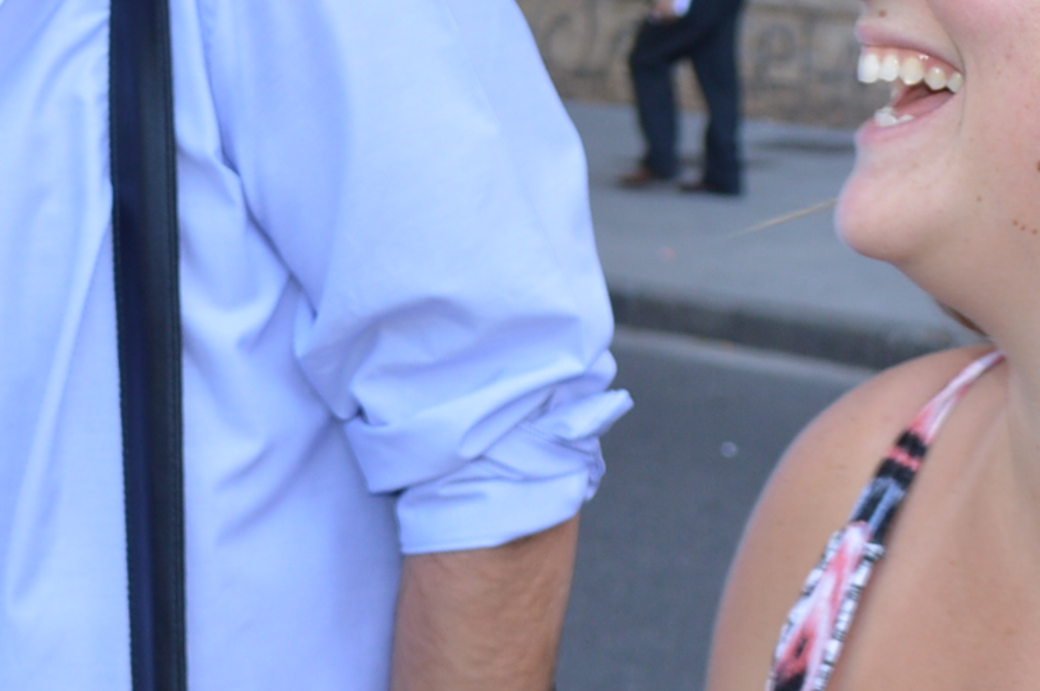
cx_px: -161
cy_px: 382
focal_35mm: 109
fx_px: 3145
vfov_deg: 12.5
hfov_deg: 18.0
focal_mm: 18
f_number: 4
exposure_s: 1/125
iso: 110
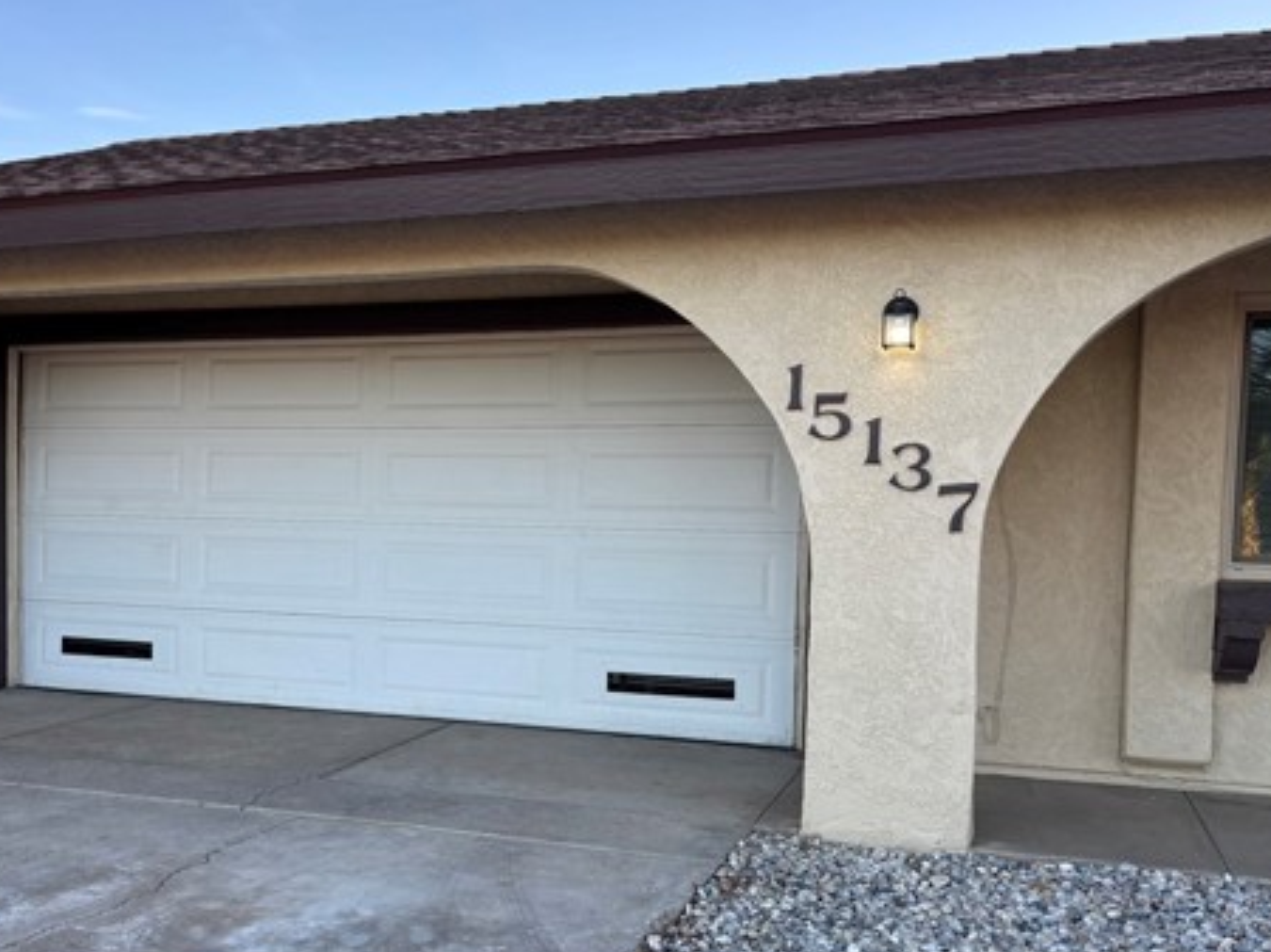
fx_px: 1358
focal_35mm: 37
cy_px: 582
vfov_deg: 38.4
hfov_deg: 49.8
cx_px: 500
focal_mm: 5.96
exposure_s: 1/271
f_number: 1.6
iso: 50
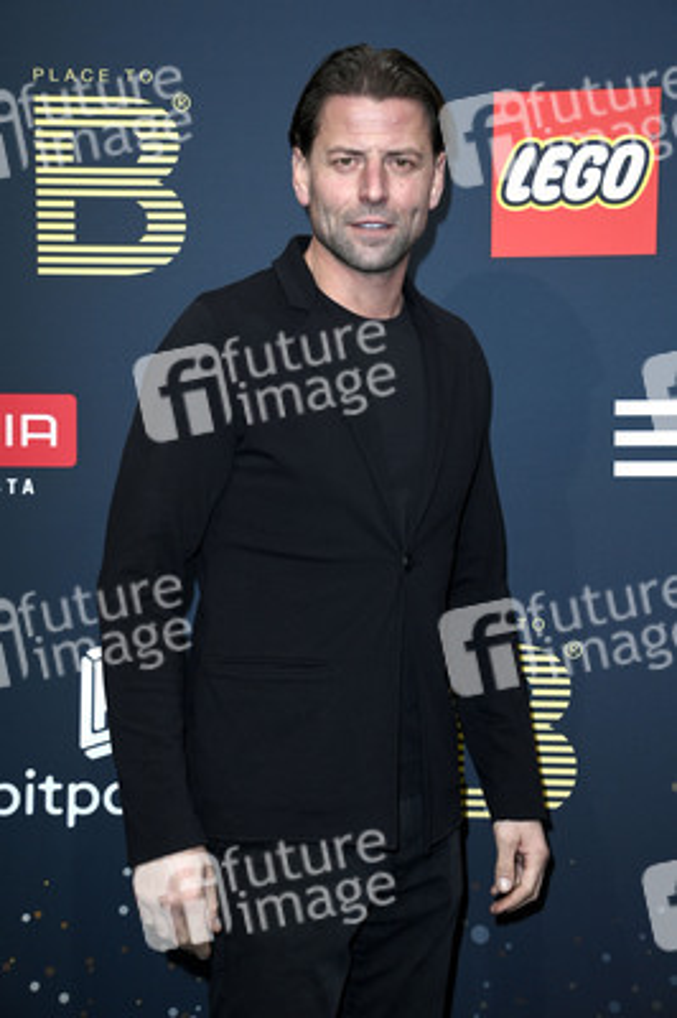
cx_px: 338
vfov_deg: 28.9
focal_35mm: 70
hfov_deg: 19.4
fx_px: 1978
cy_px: 509
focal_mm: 70
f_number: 5.6
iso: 320
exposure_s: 1/250
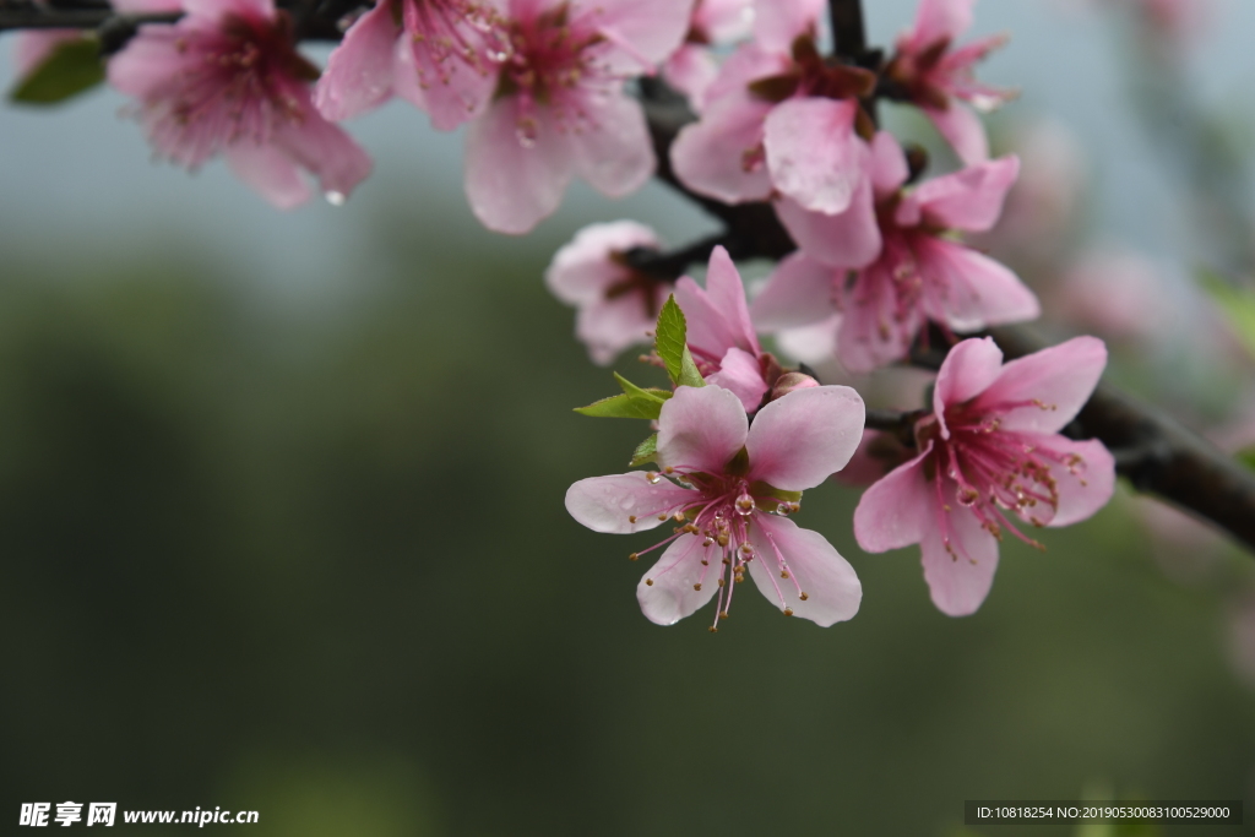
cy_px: 418
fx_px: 6275
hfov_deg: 11.4
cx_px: 628
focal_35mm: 180
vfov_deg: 7.6
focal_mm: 120
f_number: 7.1
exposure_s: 1/40
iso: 400
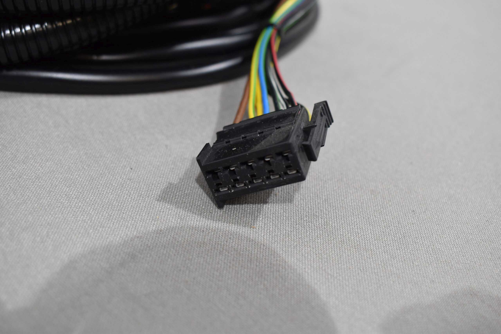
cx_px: 250
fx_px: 564
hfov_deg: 47.9
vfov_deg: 33.0
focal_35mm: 40
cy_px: 167
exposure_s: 1/60
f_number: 5.6
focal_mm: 27
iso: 500
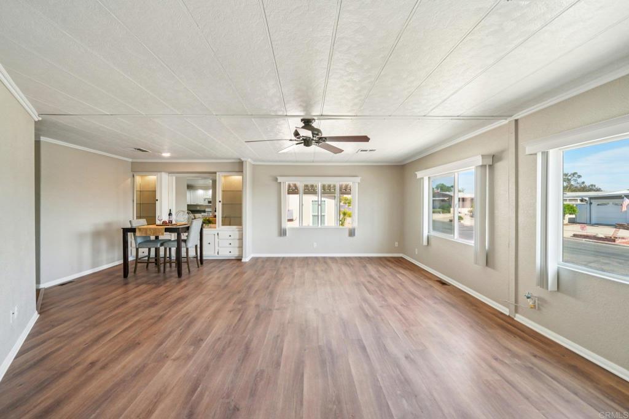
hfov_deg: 104.3
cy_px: 210
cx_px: 314
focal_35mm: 14
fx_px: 245
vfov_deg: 81.2
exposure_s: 1/30
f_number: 9
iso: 250
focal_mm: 14
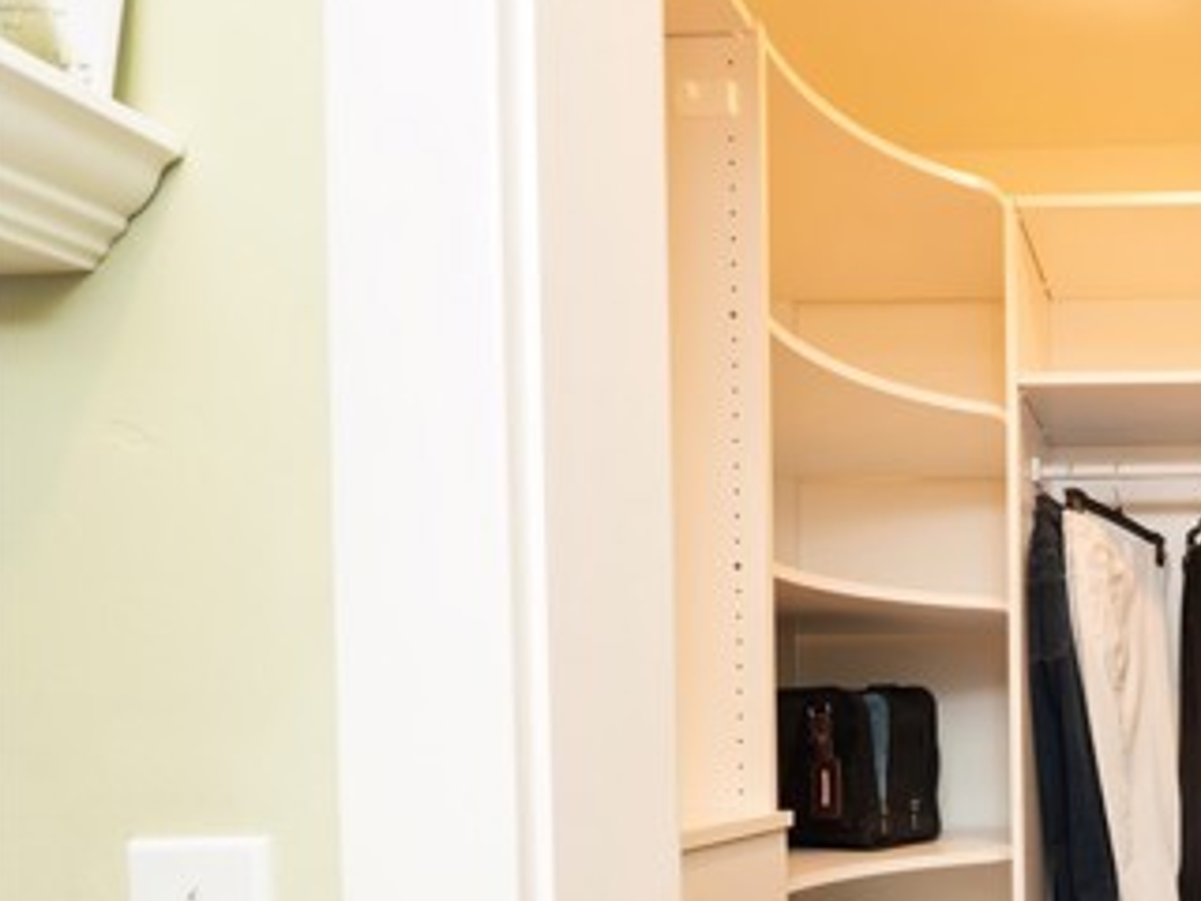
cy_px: 755
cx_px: 1193
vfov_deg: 43.9
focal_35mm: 30
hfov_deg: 49.3
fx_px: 1041
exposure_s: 1/5
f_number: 8
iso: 320
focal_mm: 7
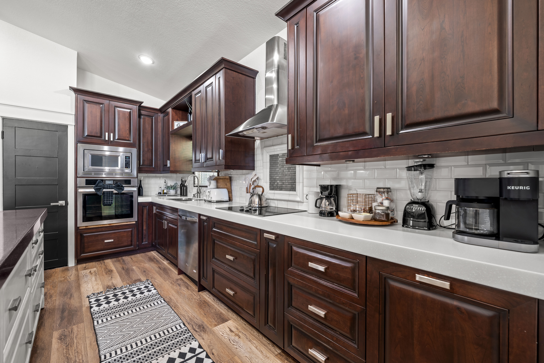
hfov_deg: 100.4
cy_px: 182
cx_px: 272
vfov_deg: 77.3
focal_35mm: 15
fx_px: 227
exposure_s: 1/4
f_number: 6.3
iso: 100
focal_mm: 15
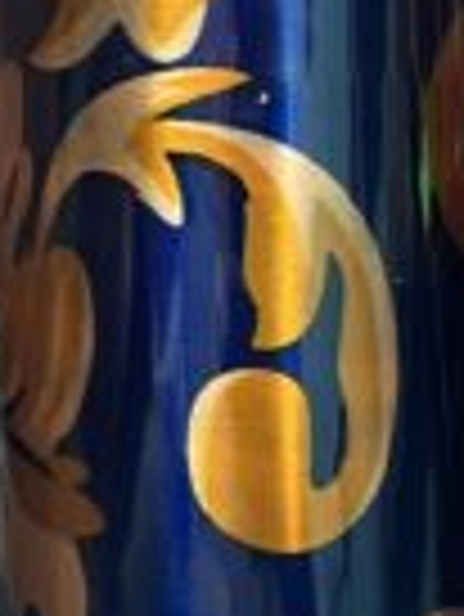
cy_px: -402
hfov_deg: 13.6
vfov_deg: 16.0
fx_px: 1945
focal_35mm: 109
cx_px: 221
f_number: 1.6
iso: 125
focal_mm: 5.1
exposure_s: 1/50
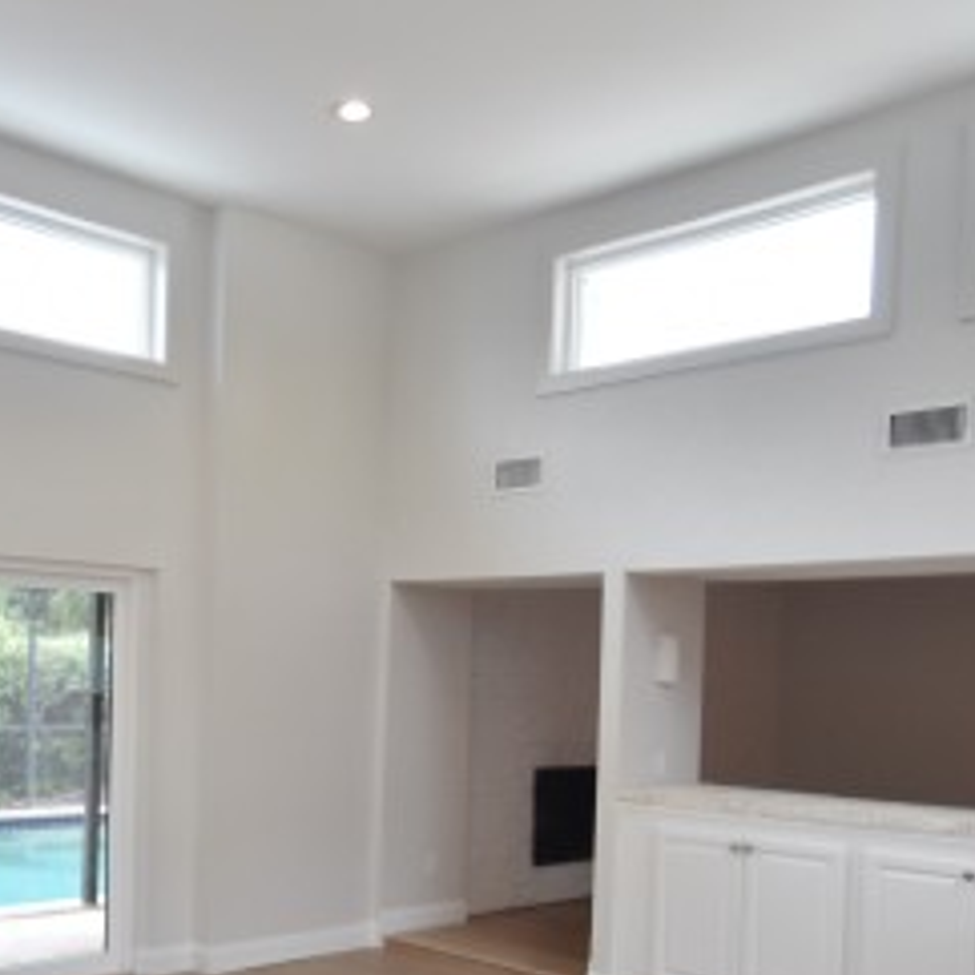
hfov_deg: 43.1
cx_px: 310
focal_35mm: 38
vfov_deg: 42.8
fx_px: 1211
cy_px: 705
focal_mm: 10
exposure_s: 1/250
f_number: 3.5
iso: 800
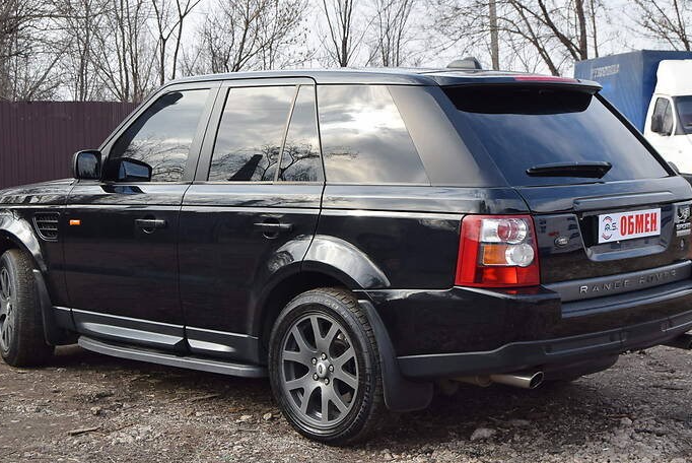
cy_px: 206
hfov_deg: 32.6
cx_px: 343
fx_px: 1185
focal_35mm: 62
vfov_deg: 22.1
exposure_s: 1/250
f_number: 8
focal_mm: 35
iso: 360
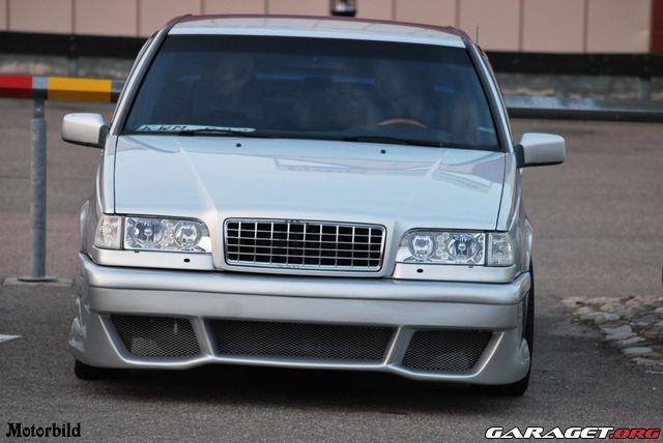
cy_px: 222
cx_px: 332
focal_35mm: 225
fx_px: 4147
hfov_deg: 9.1
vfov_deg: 6.1
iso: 400
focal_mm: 150
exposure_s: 1/100
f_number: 4.5
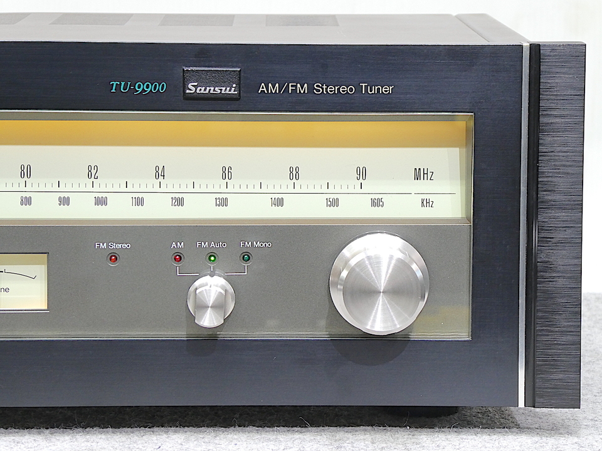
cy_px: 226
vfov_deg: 10.4
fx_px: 2487
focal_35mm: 143
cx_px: 301
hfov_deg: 13.8
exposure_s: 1/4
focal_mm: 25.6
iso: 200
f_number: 5.4
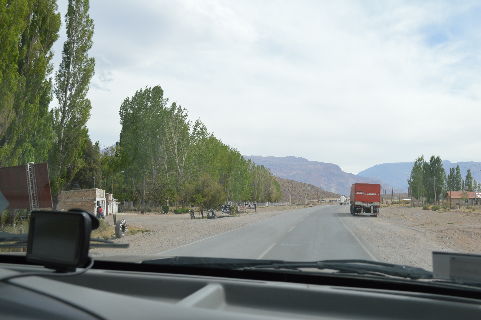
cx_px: 240
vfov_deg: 36.8
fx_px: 481
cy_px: 160
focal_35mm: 36
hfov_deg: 53.2
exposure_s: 1/250
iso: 100
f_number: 8
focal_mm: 24
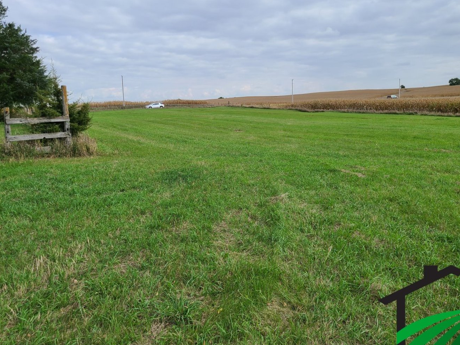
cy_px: 160
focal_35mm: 30
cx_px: 224
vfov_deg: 46.8
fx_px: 399
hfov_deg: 59.9
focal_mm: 5.4
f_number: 1.8
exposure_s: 1/1636
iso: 40
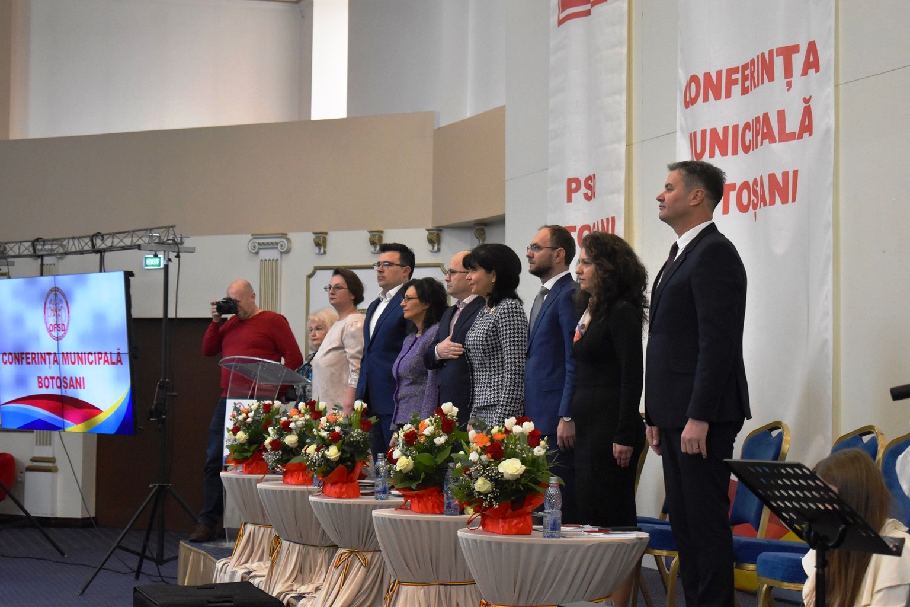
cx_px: 455
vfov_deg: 16.6
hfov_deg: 24.6
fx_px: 2085
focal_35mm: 82
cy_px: 304
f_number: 5.6
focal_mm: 55
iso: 3200
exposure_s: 1/125
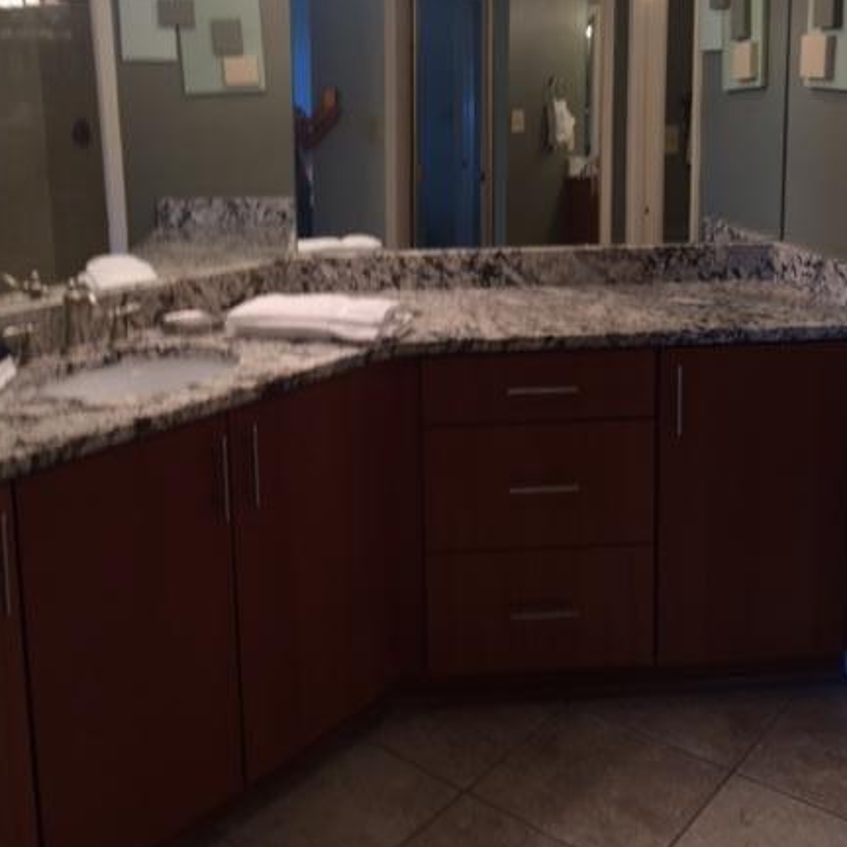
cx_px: 416
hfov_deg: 43.9
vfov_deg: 42.9
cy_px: 243
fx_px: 1052
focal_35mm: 38
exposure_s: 1/30
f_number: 2.2
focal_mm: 4.15
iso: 40
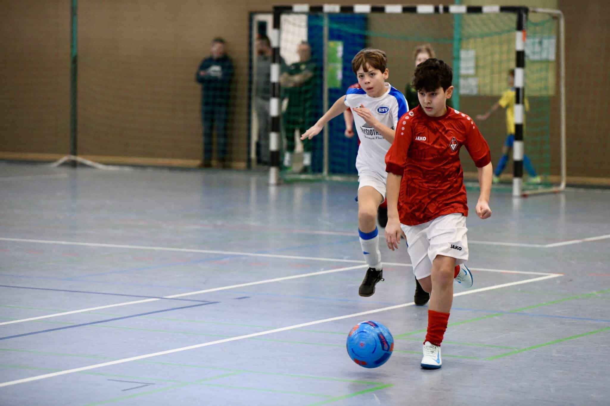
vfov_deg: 11.8
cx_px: 305
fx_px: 1965
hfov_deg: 17.6
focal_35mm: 116
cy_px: 203
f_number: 2.8
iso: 8000
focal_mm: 116
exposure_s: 1/1600
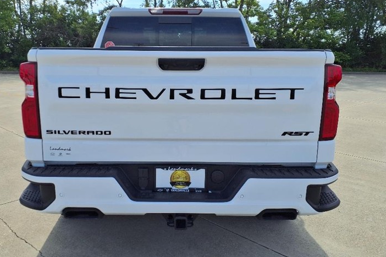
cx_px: 168
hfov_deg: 58.5
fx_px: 343
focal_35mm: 32
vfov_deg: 41.0
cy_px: 105
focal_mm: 3.58
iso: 40
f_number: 1.9
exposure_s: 1/2000
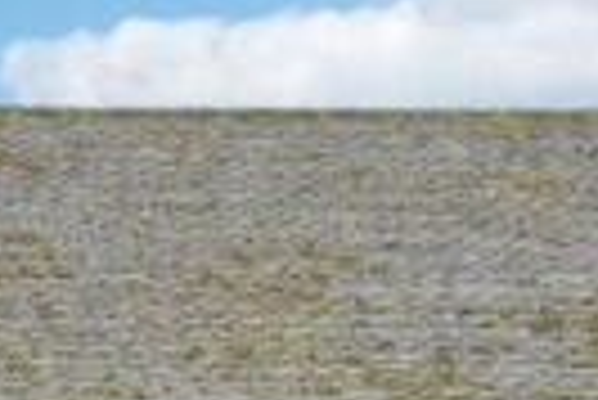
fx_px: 2378
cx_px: -151
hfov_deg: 13.9
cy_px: 937
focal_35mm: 143
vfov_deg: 8.8
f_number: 8
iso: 320
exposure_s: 1/60
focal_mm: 29
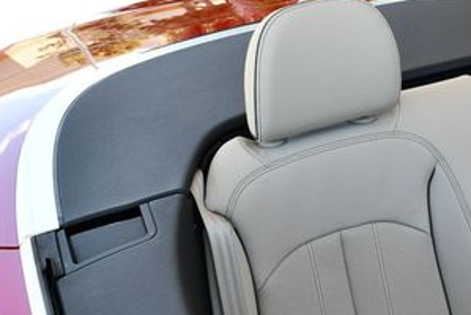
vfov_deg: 17.7
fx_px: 1008
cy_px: 230
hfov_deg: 24.9
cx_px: 484
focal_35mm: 77
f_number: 5.6
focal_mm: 18
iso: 400
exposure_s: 1/250
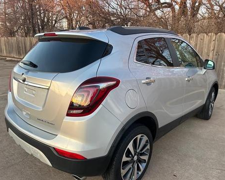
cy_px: 92
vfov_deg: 51.5
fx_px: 186
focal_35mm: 28
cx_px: 113
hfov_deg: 62.2
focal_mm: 5.7
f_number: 1.5
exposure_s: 1/121
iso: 50
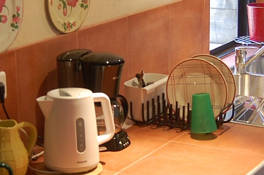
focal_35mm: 109
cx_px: 141
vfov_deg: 12.5
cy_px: 96
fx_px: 798
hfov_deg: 18.8
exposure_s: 1/40
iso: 400
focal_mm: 26
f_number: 4
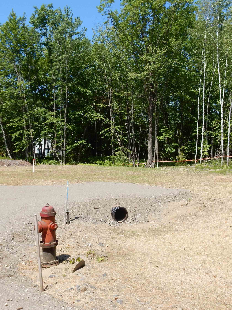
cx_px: 152
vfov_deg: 45.8
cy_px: 156
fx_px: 366
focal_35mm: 41
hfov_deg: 34.8
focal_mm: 5.4
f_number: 4
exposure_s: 1/800
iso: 125
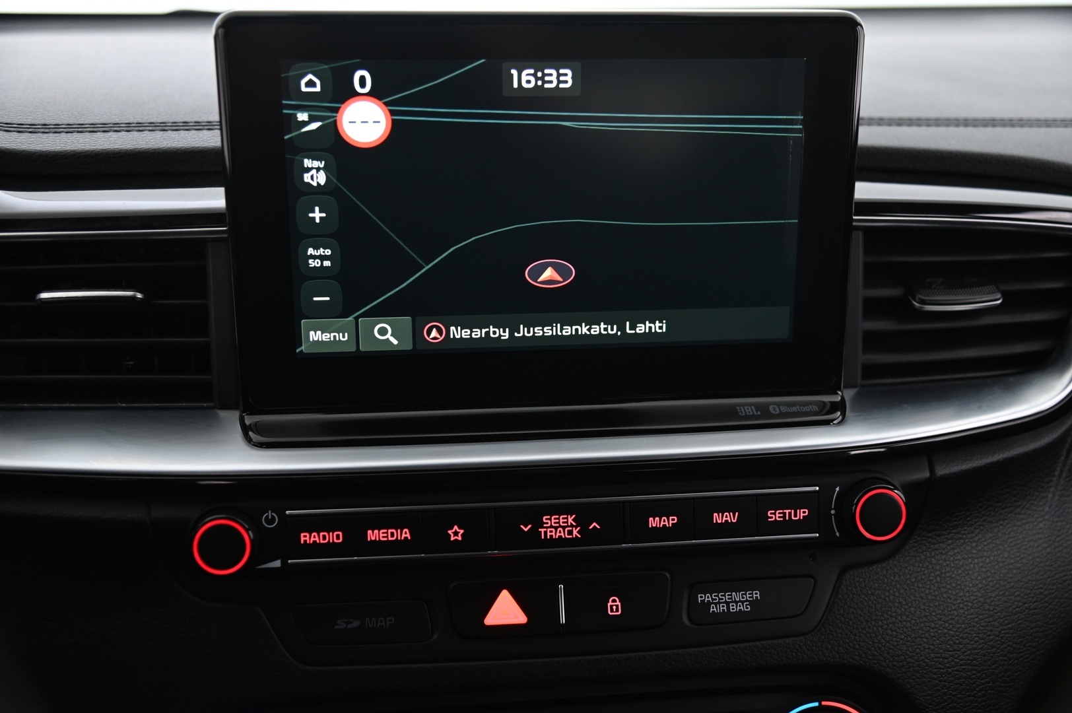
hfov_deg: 48.5
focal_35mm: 40
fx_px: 1190
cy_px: 356
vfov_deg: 33.3
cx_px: 536
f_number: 4
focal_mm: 40
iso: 2000
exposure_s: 1/25
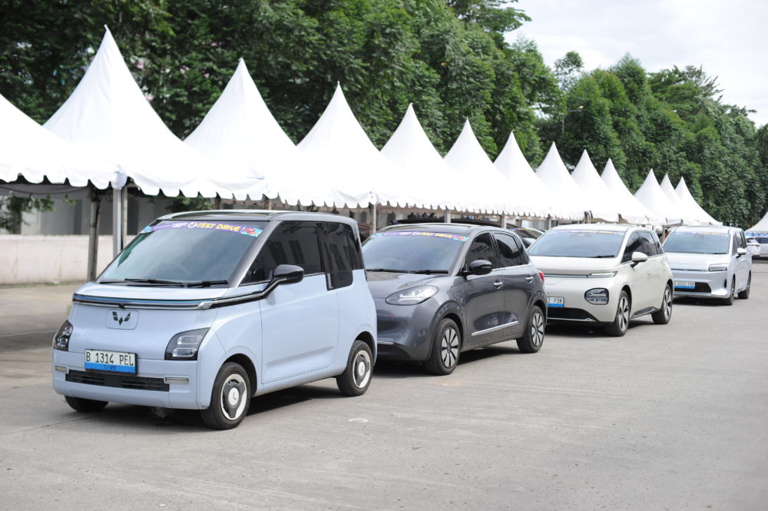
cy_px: 256
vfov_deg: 26.9
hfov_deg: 39.6
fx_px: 1066
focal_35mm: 50
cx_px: 384
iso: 200
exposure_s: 1/1600
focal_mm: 50
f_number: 3.2
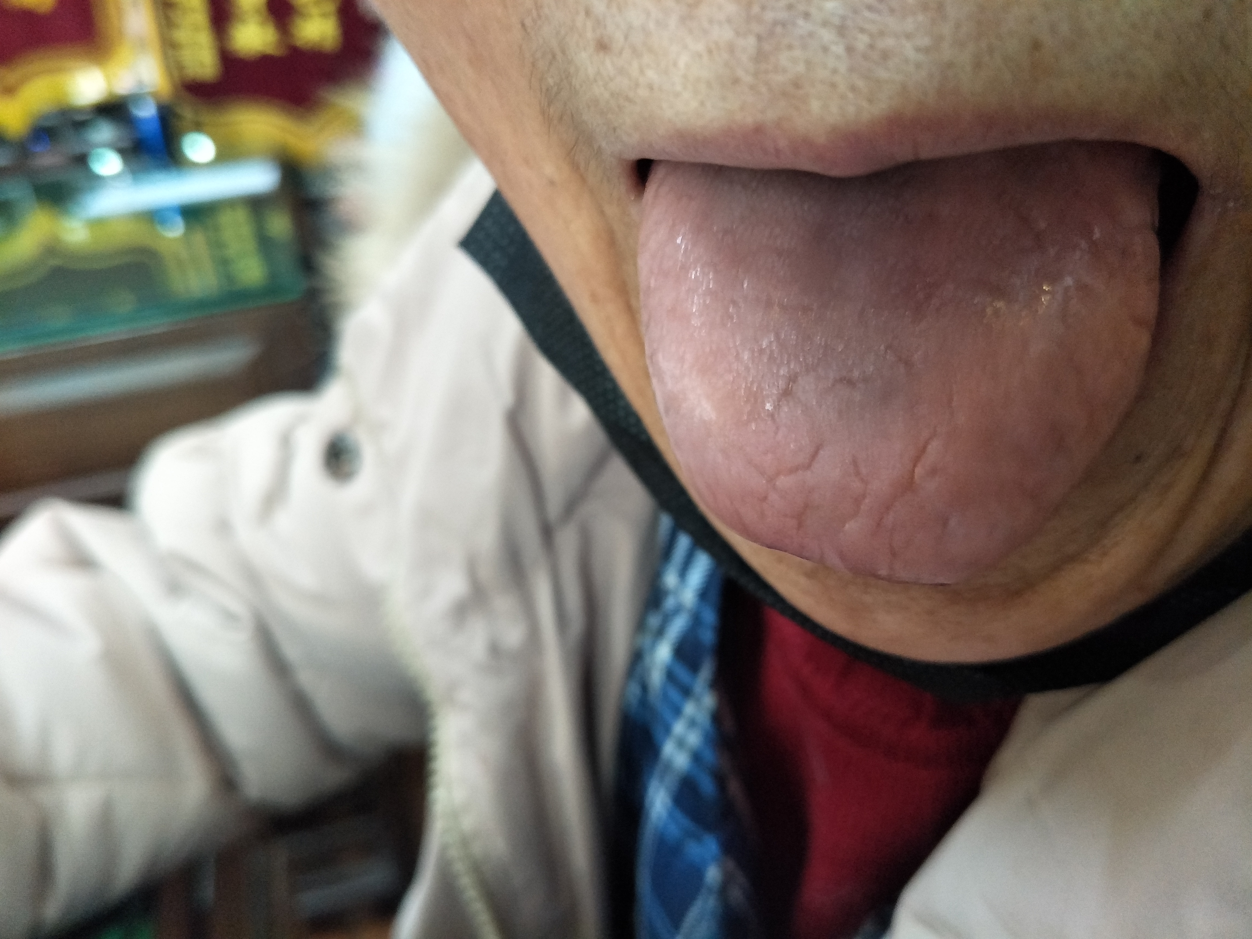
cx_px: 626
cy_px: 470
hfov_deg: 71.6
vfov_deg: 56.8
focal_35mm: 24
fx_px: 868
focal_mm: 4.1
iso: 424
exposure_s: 1/25
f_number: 1.7
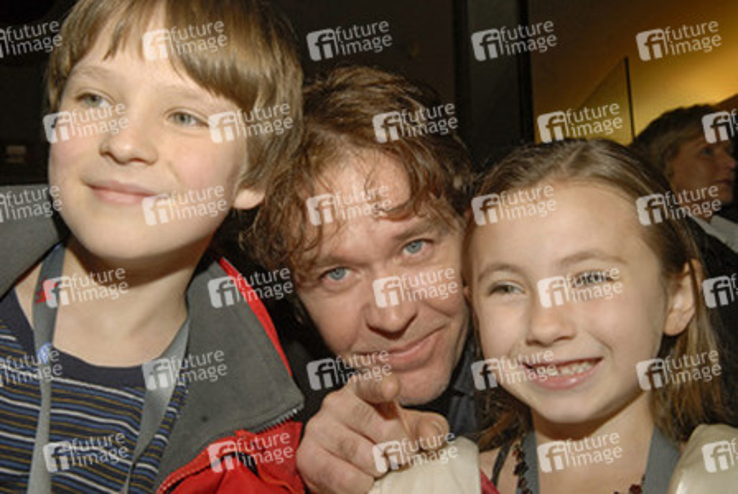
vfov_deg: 30.0
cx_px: 369
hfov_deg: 43.6
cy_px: 247
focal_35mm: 45
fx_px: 924
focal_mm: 30
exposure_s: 1/30
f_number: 11
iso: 400
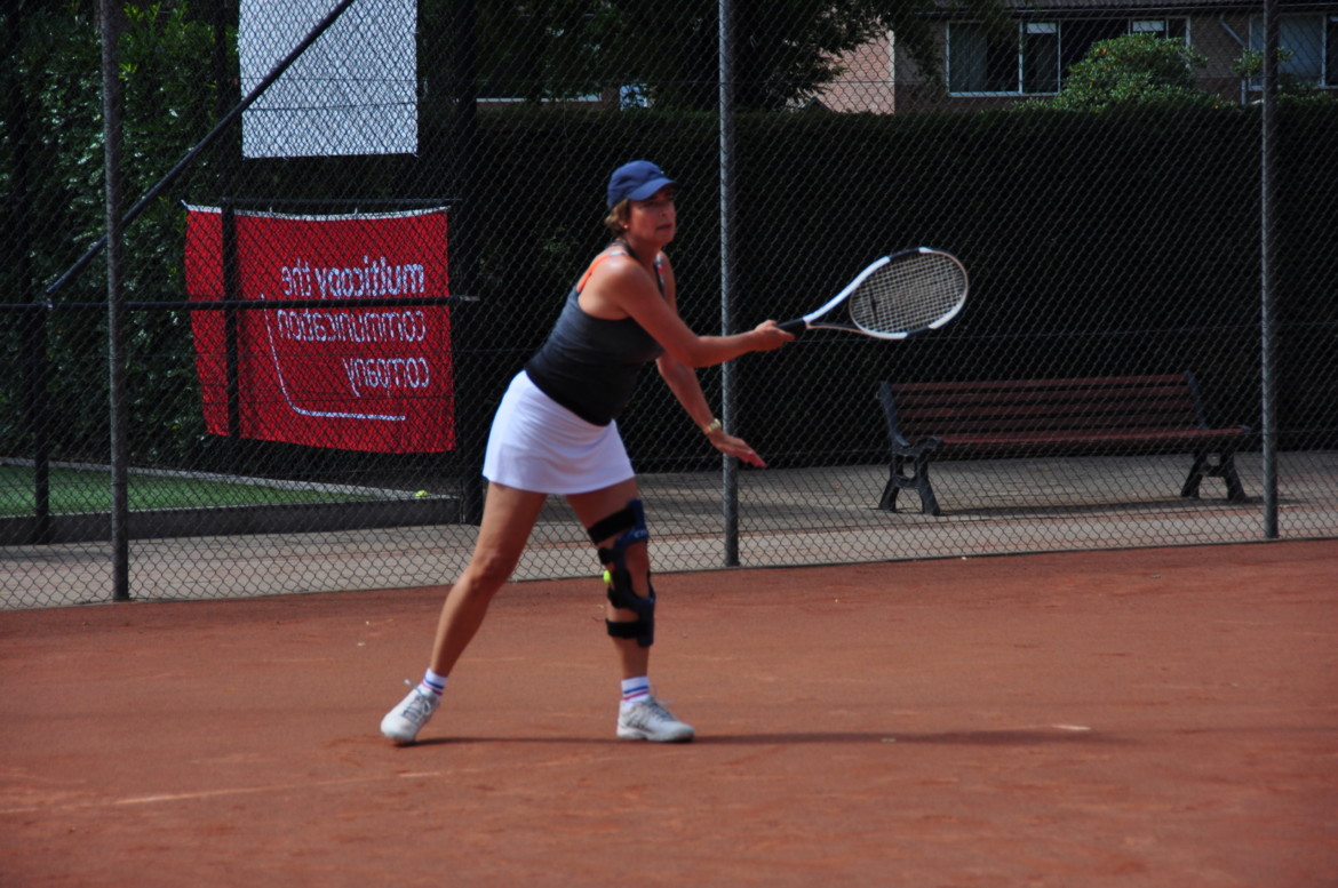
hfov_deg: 14.4
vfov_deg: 9.6
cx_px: 669
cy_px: 444
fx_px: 5290
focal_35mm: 142
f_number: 5.3
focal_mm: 95
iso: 200
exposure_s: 1/1000
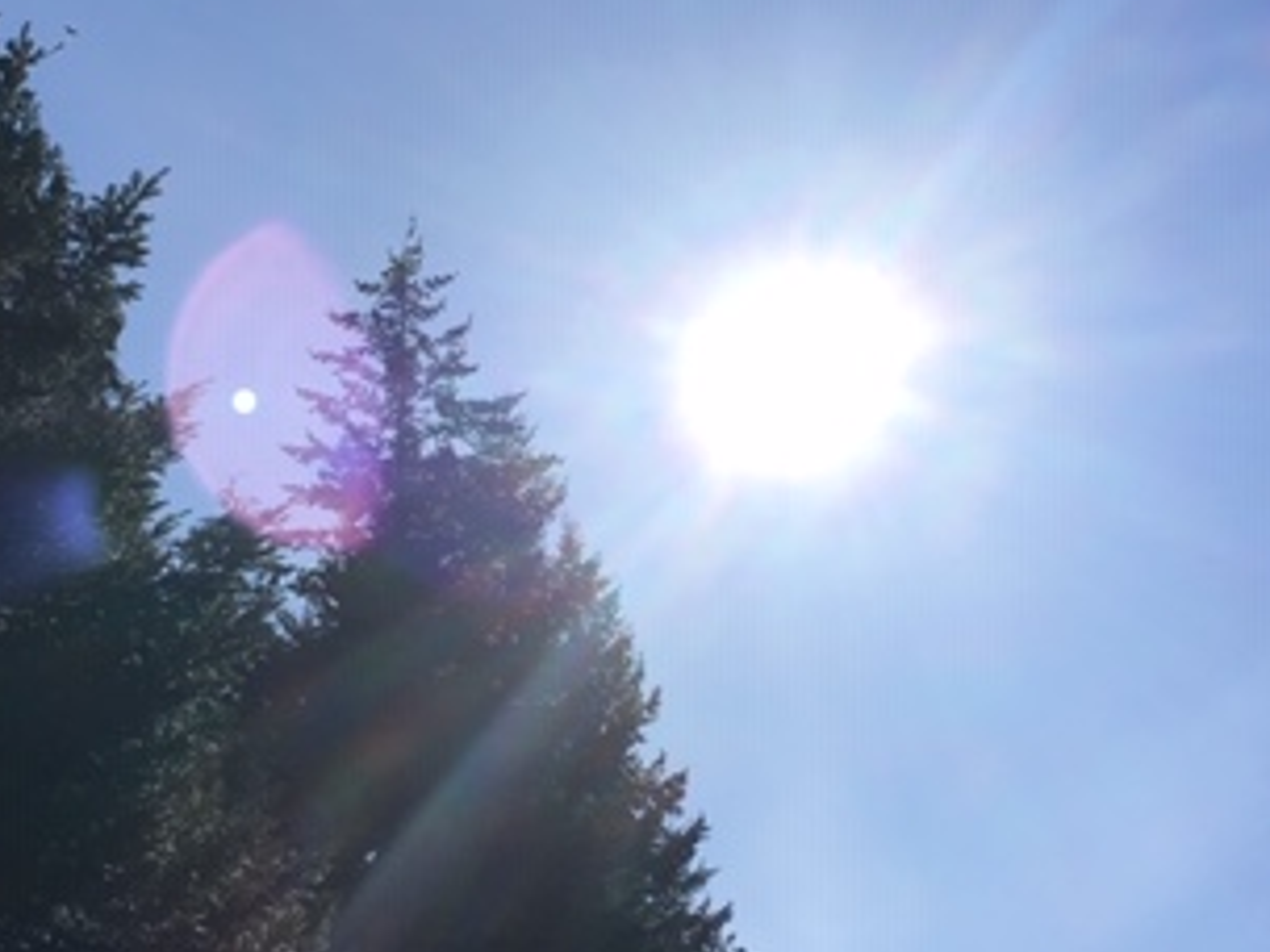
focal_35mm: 61
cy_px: 418
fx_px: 2238
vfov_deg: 24.0
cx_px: 572
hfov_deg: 31.7
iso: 25
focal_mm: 4.15
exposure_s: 1/5917
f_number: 2.2
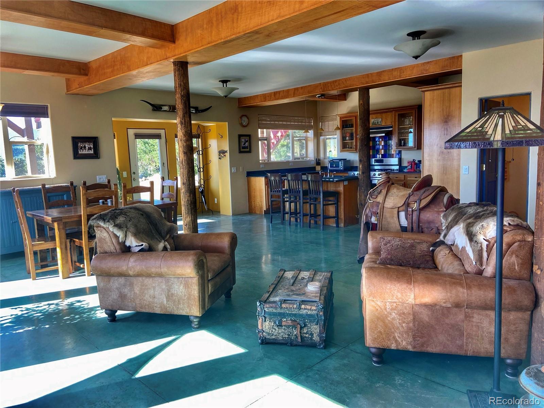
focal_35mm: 26
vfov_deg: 53.1
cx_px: 272
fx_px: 409
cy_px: 204
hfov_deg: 67.3
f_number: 1.8
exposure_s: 1/120
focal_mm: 4.25
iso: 40
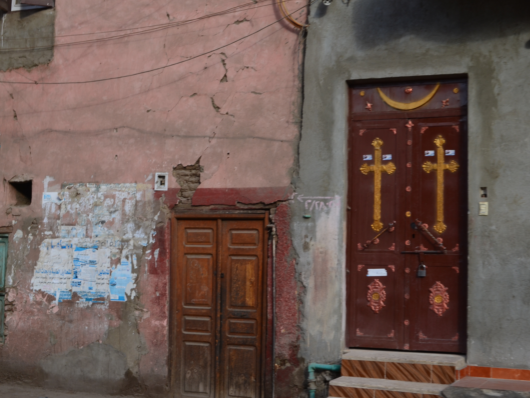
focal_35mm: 58
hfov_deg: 33.4
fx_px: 883
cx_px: 302
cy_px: 182
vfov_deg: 25.4
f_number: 11
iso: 200
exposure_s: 1/100
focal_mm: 29
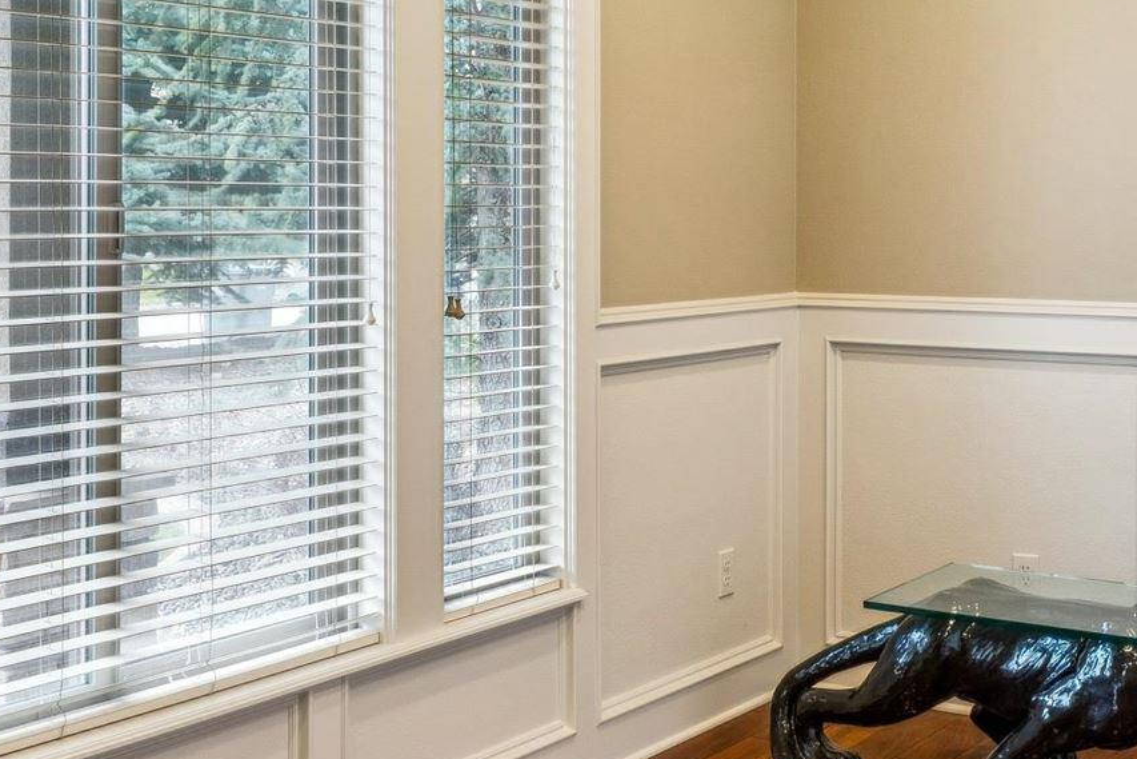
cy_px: 203
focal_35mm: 57
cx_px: 710
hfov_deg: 34.7
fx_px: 1808
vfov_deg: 23.5
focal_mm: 15.9
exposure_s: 1/8
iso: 400
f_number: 13
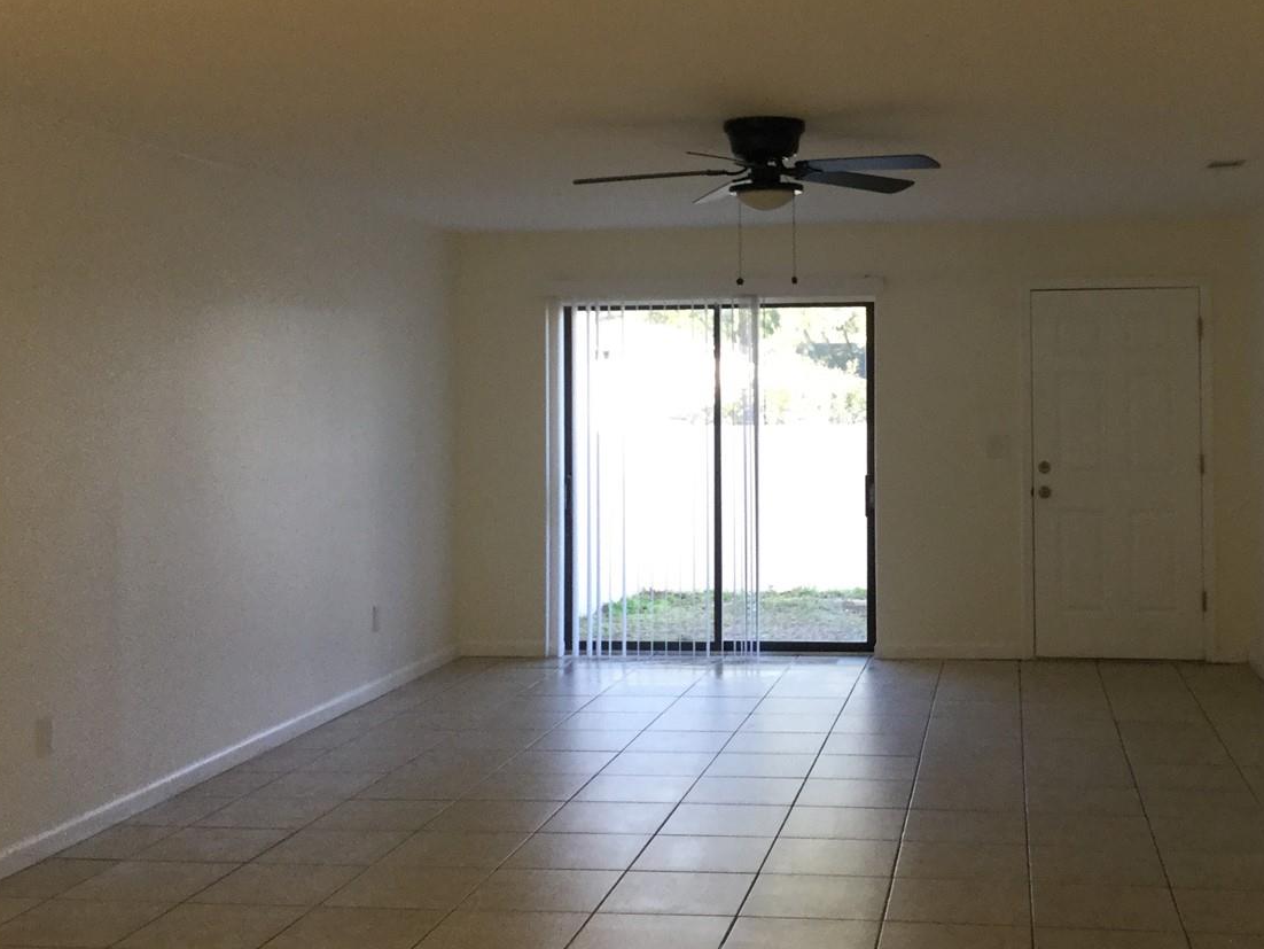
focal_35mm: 45
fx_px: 1644
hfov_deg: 41.8
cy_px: 371
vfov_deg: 32.1
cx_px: 791
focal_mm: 3.3
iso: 32
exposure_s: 1/30
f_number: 2.4
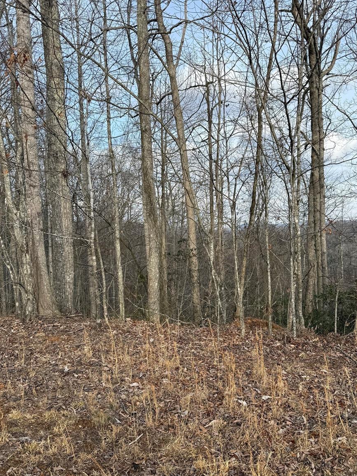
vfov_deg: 56.6
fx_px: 440
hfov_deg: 44.0
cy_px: 275
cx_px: 204
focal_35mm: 32
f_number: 1.78
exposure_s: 1/1689
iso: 80
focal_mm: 6.76
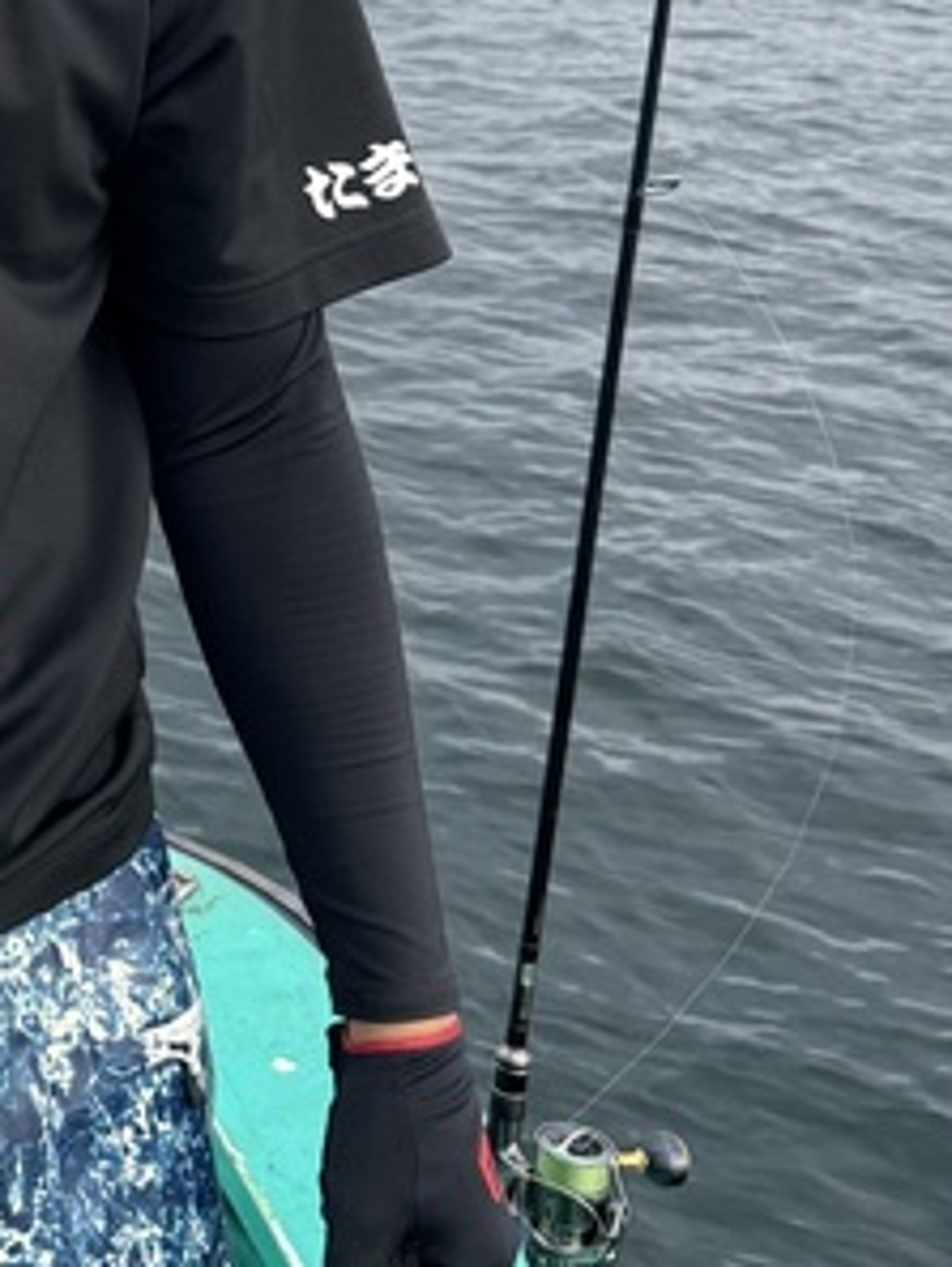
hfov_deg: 19.2
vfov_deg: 26.9
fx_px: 2528
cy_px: 60
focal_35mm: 69
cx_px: -397
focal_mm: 6.76
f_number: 1.78
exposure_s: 1/782
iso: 80
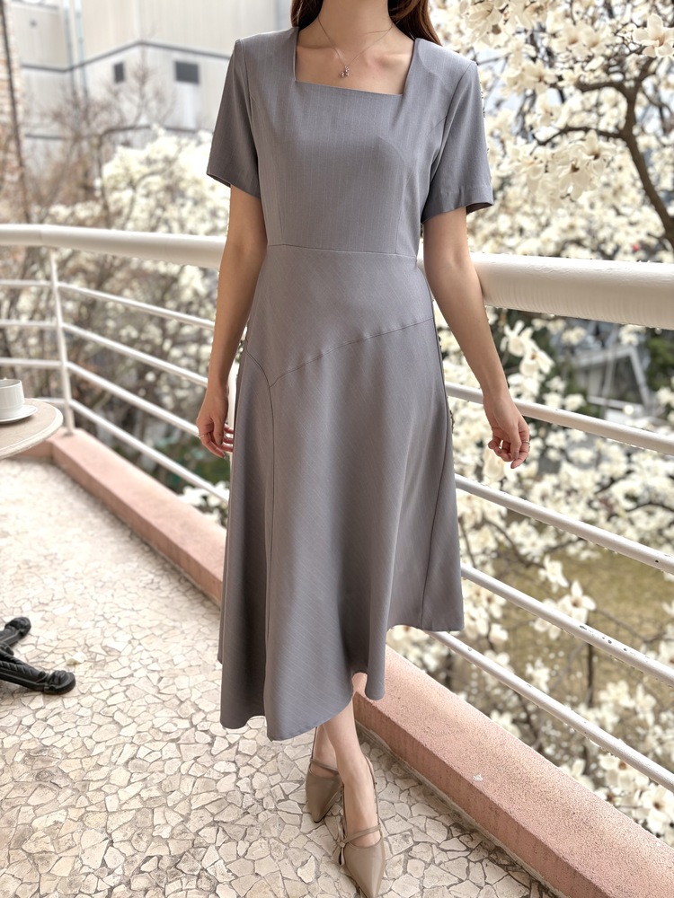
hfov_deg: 53.1
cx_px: 337
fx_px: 675
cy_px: 449
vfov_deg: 67.3
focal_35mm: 26
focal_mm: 5.96
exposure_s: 1/601
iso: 50
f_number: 1.6
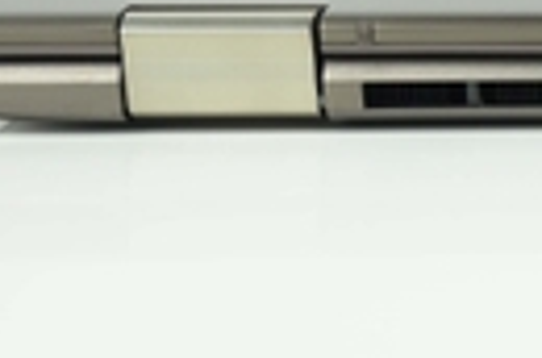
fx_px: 3544
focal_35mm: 236
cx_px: 951
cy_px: -125
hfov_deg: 8.4
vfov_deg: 5.7
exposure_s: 1/100
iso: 100
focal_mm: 34
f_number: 2.8
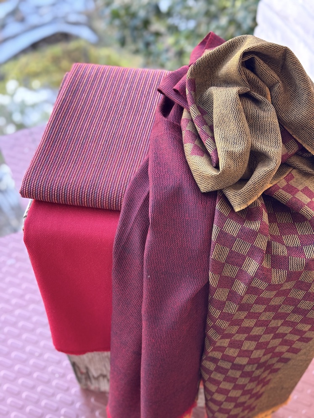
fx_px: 581
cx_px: 157
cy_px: 209
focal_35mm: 48
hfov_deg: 30.3
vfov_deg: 39.7
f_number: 1.78
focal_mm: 6.76
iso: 100
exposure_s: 1/101
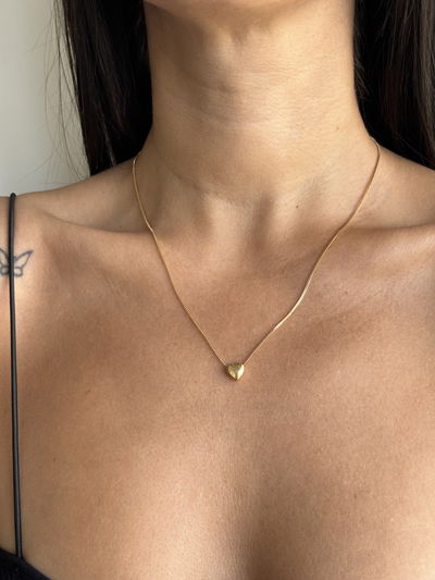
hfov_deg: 28.0
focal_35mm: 52
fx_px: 871
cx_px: 218
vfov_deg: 36.8
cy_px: 290
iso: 50
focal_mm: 5.96
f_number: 1.6
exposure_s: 1/121
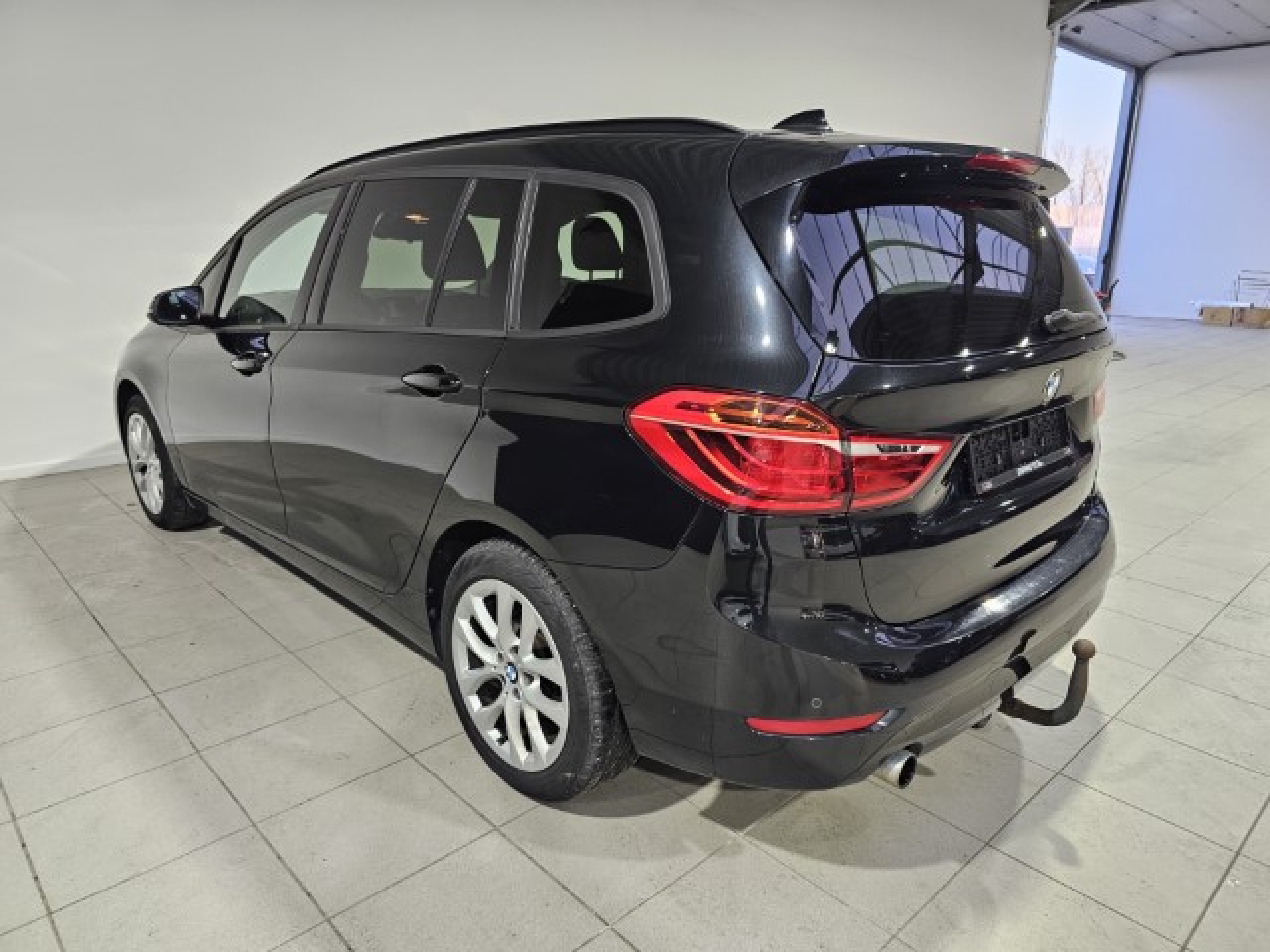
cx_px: 635
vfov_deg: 58.9
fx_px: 844
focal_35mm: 23
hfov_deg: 73.9
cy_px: 476
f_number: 1.7
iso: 160
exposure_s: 1/100
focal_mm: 6.3
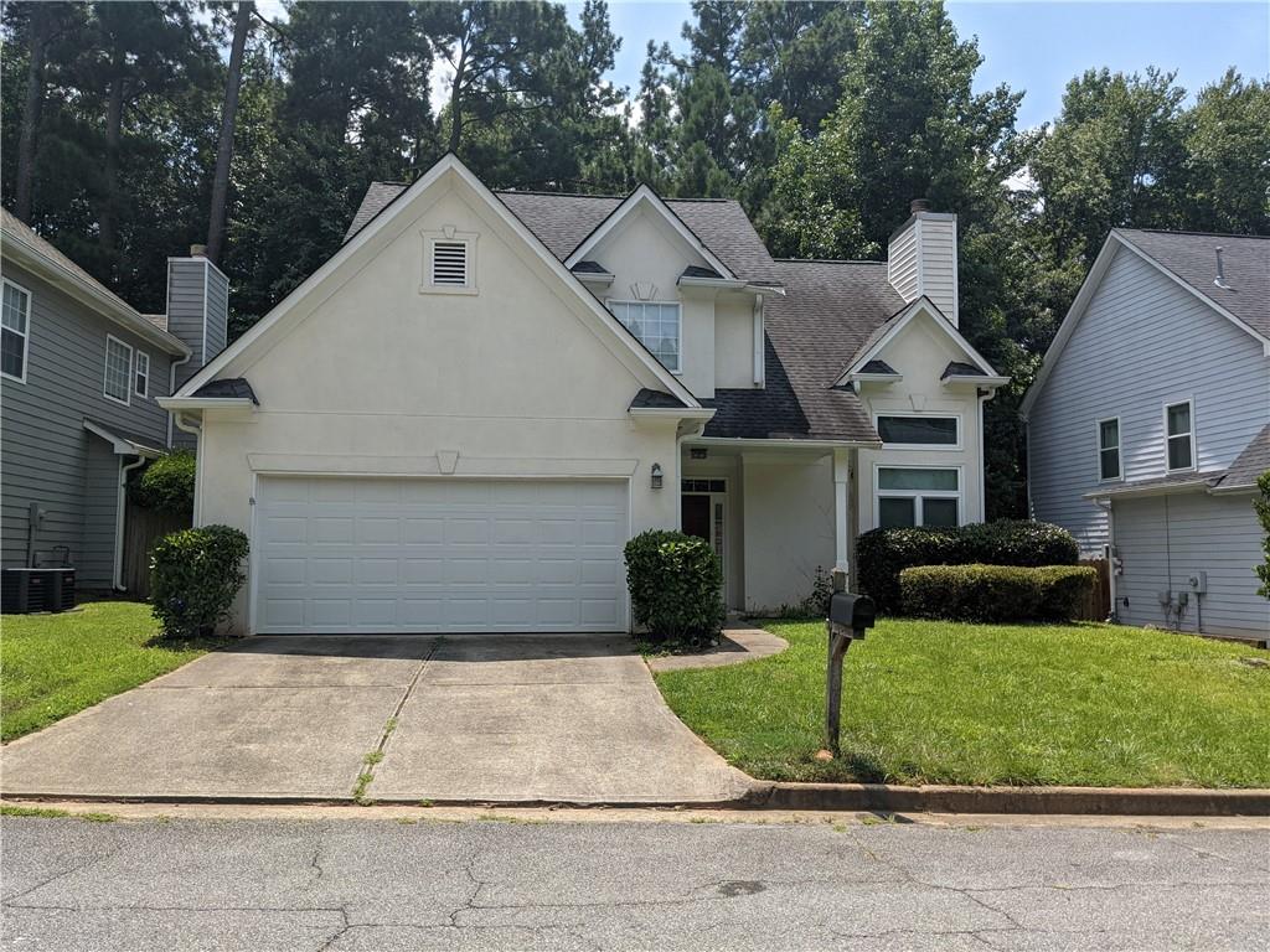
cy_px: 476
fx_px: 991
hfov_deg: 65.3
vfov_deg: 51.4
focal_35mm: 27
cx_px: 635
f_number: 1.73
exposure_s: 1/3356
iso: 58
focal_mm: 4.38
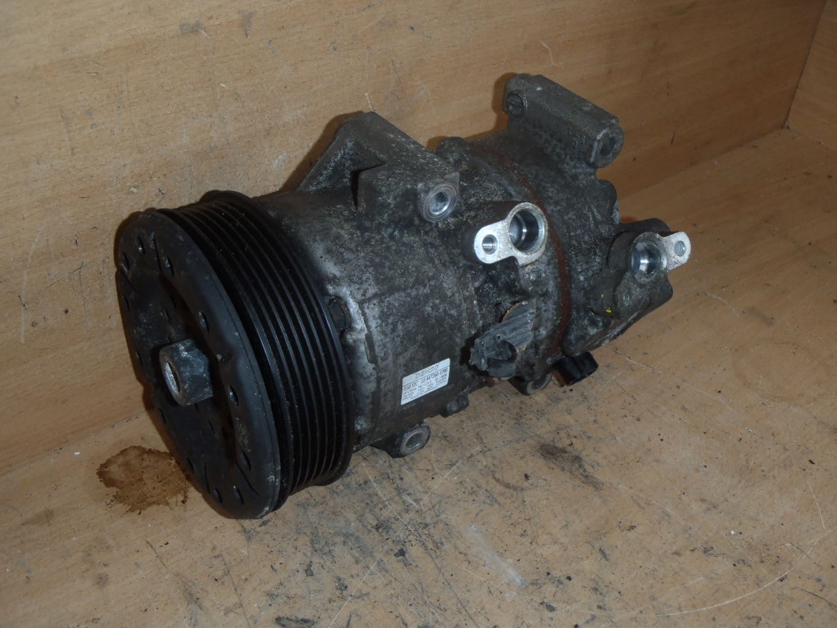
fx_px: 919
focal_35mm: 38
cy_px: 314
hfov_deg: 49.0
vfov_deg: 37.7
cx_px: 418
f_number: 4.6
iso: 100
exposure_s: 1/40
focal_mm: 6.83
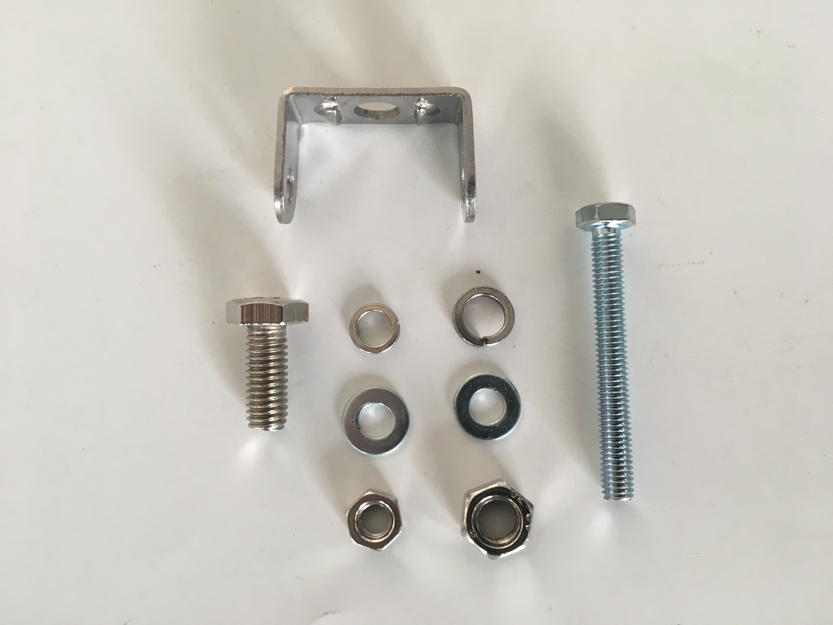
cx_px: 416
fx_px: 698
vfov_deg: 48.2
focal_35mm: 29
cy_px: 312
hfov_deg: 61.7
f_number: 2.2
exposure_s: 1/33
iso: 80
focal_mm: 4.15
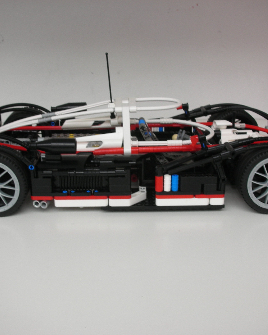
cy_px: 168
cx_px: 123
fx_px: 456
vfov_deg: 40.3
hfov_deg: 32.7
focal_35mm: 46
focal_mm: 5.8
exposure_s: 1/40.3
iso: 50
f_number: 3
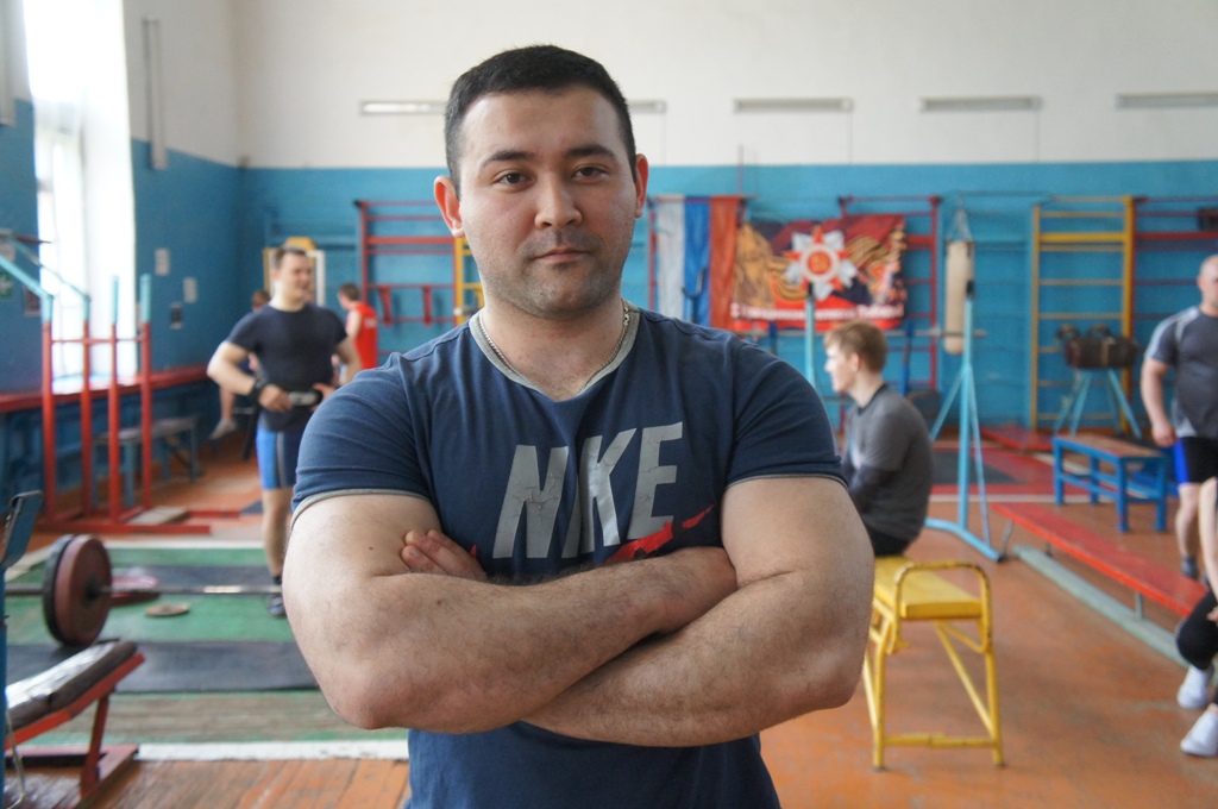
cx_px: 609
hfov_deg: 48.0
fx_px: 1368
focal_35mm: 40
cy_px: 404
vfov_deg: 32.9
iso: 1600
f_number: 4
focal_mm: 27
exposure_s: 1/80
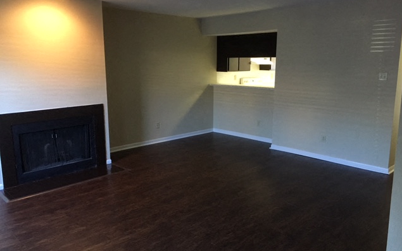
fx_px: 340
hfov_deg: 61.2
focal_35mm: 31
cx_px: 202
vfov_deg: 40.6
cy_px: 124
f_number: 2.2
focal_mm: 4.15
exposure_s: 1/20
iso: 200
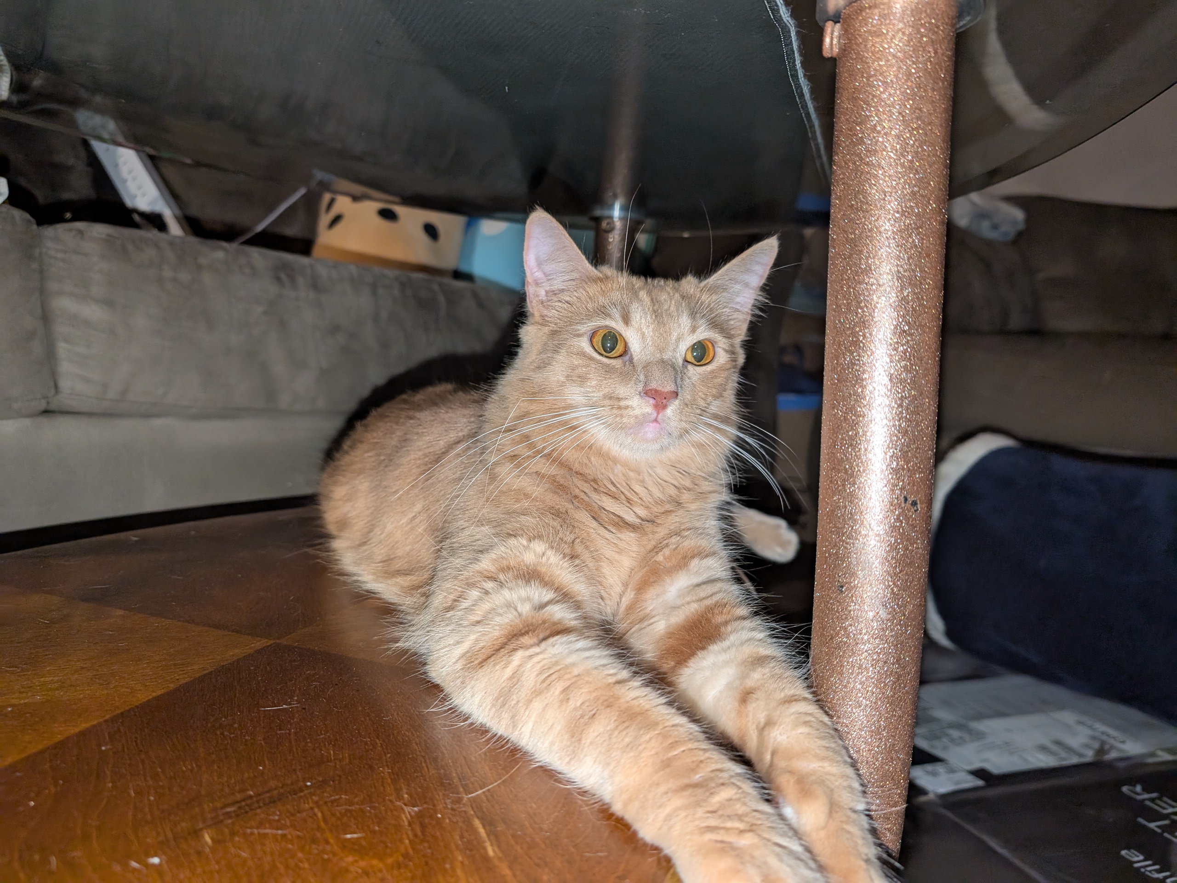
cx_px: 588
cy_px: 442
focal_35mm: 24
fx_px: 816
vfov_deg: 56.8
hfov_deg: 71.6
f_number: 1.68
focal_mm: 6.9
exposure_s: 1/108
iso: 412
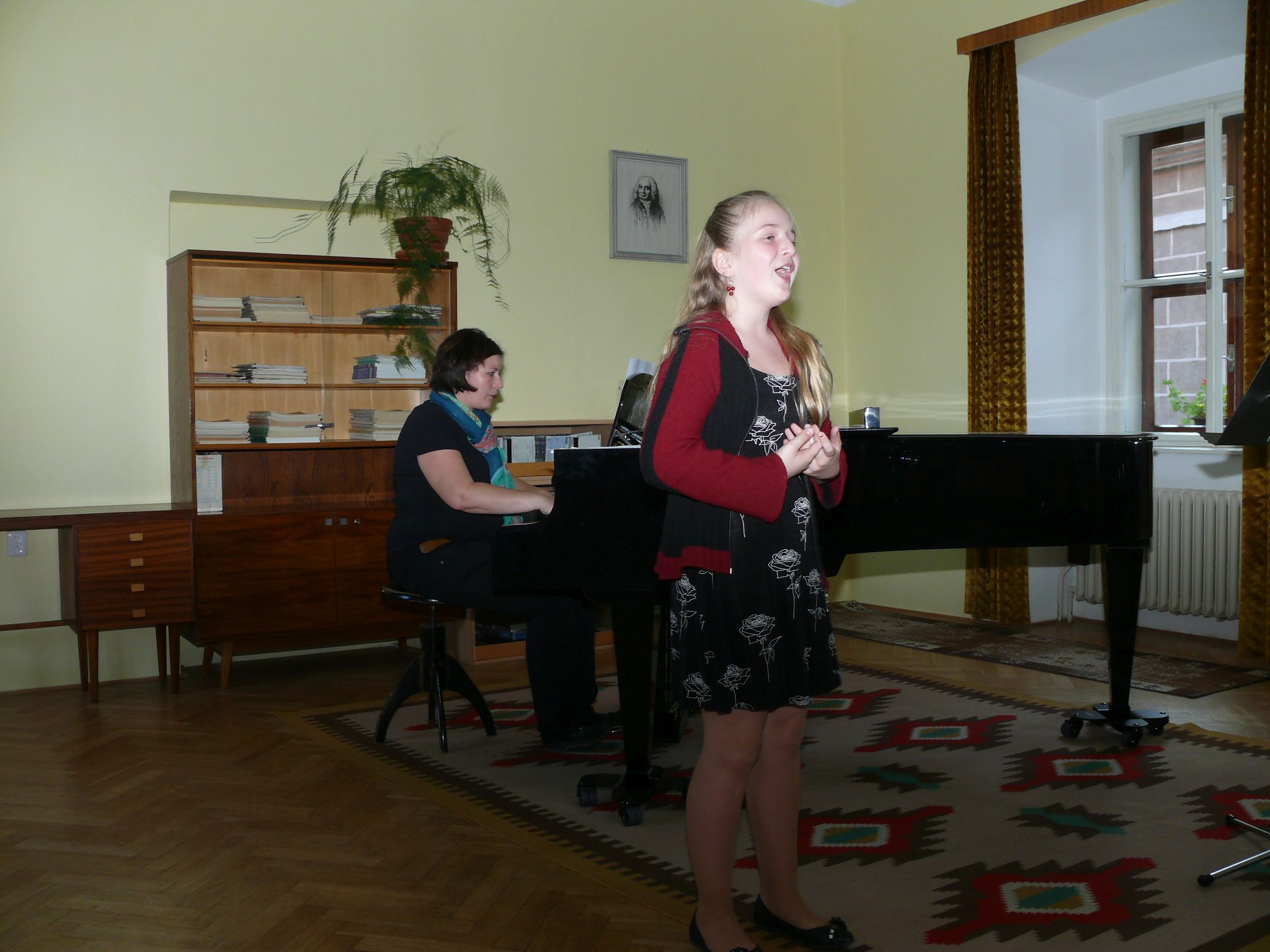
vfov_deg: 40.7
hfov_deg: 52.6
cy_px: 476
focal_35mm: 35
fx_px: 1284
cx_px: 635
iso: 100
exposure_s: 1/30
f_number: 4
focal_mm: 7.4
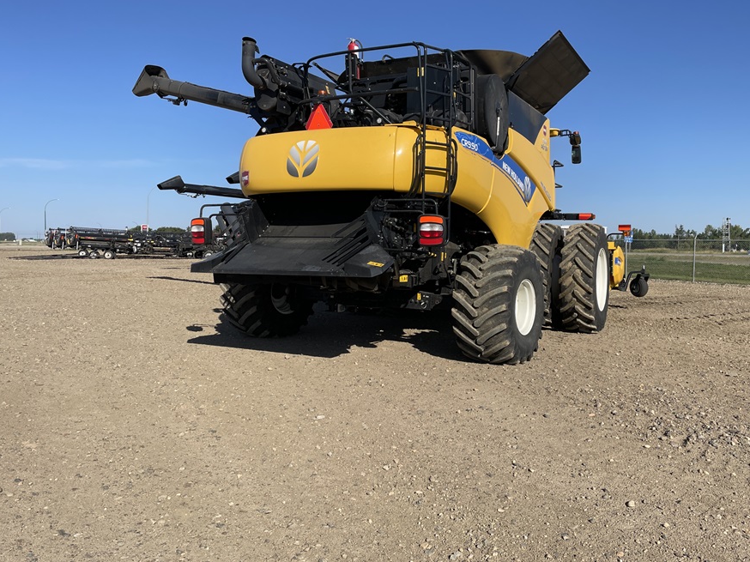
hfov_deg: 59.8
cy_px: 239
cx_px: 414
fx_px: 650
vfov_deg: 46.6
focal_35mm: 30
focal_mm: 4.2
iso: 32
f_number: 1.6
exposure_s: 1/4292
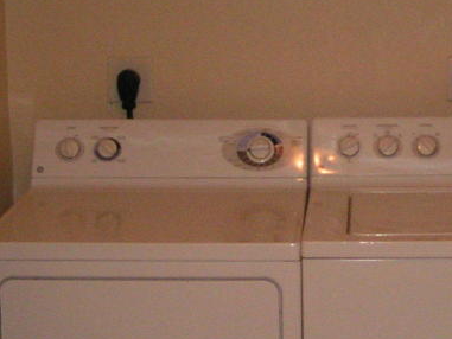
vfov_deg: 14.4
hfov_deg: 19.1
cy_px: 60
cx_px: 359
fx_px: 1332
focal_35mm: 102
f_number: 2.8
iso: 200
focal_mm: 5.8
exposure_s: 1/40
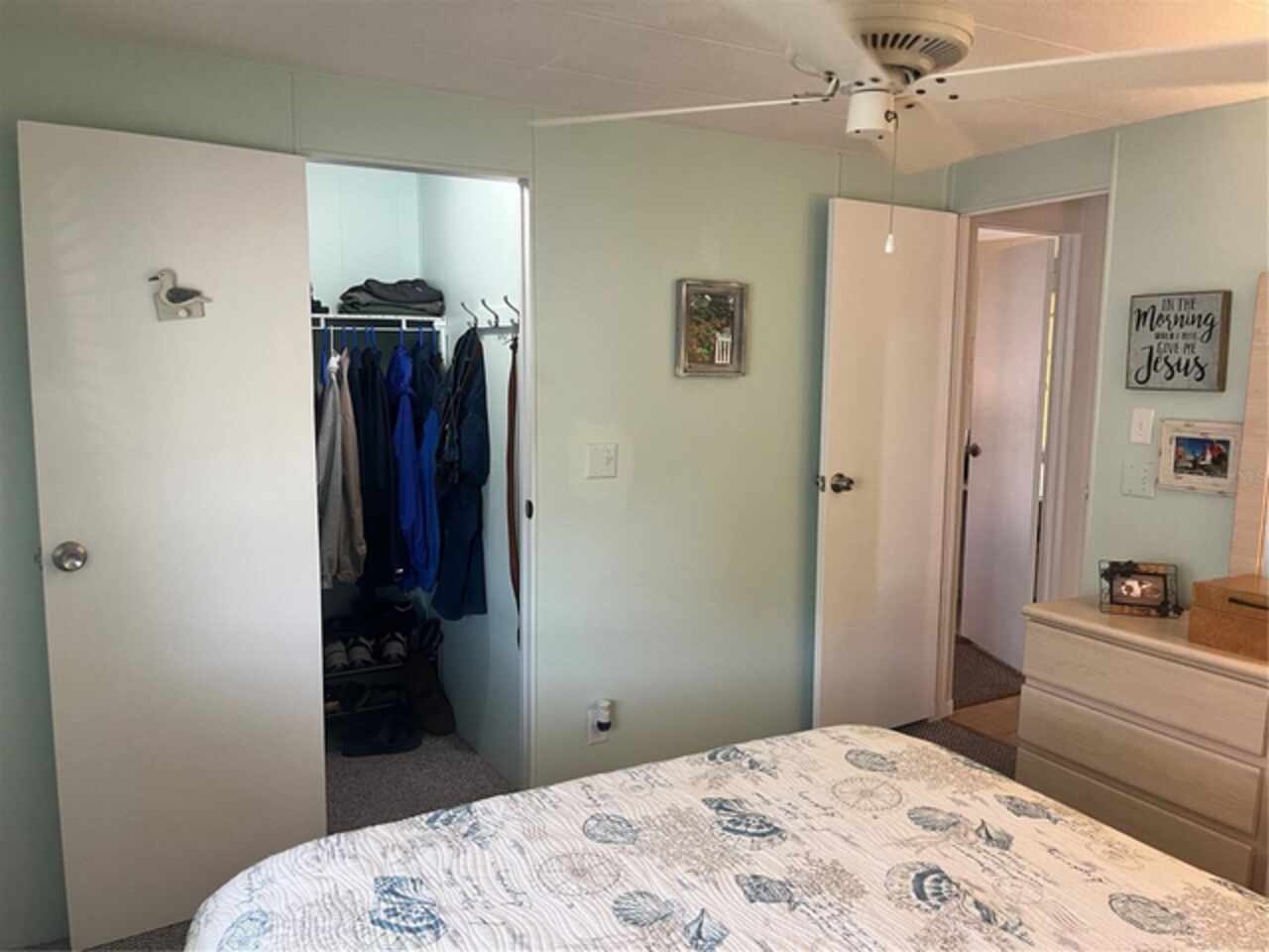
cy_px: 476
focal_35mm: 26
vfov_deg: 53.1
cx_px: 634
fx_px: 953
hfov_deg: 67.3
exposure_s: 1/60
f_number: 1.6
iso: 125
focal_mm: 5.1
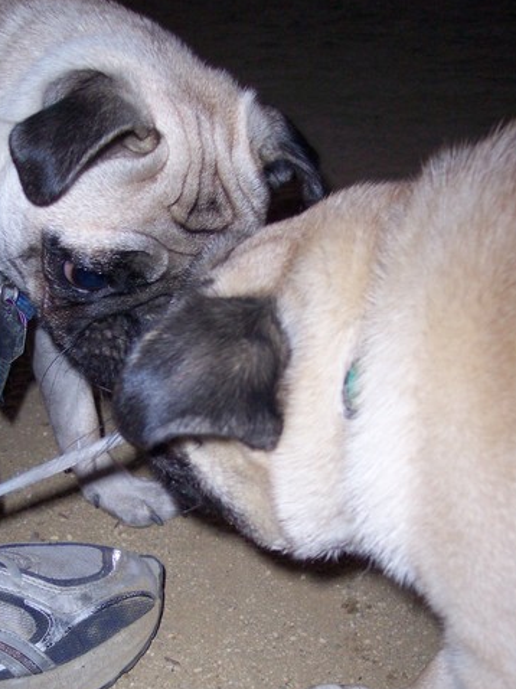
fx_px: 1054
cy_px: 468
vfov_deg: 35.8
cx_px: 206
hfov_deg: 27.4
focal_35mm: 53
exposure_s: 1/30
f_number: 2.8
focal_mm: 8
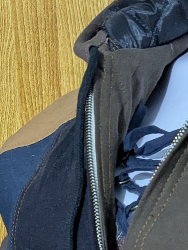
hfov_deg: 12.9
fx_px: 811
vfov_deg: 16.6
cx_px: 226
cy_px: 326
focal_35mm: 112
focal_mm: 4.38
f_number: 1.73
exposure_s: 1/50
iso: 425
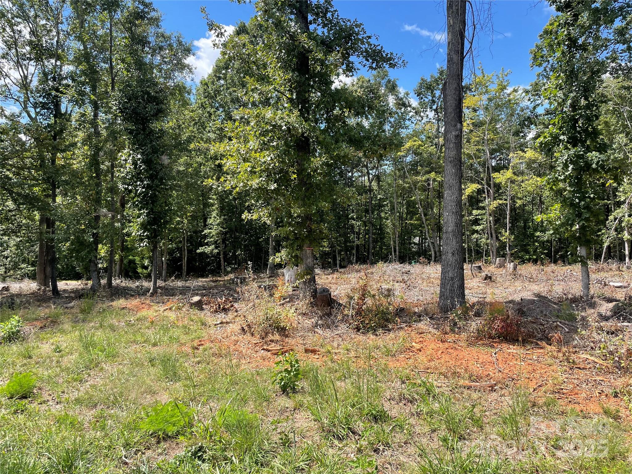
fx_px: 475
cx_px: 316
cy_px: 237
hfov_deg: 67.3
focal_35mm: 26
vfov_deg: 53.1
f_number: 1.6
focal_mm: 4.2
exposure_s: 1/1383
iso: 32
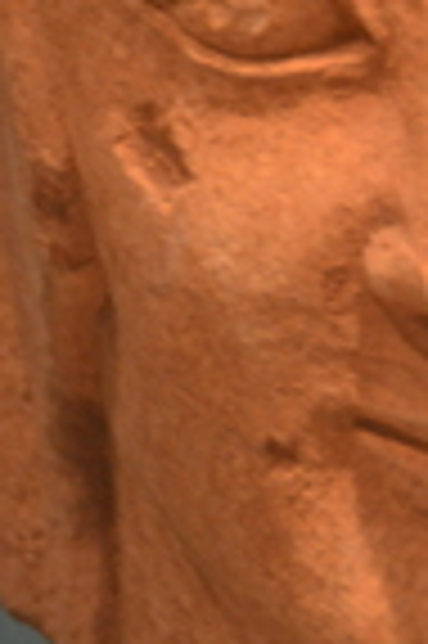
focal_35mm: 835
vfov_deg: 2.5
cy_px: 252
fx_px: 14926
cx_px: 514
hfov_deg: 1.6
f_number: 5.3
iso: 1000
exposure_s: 1/80
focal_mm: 120
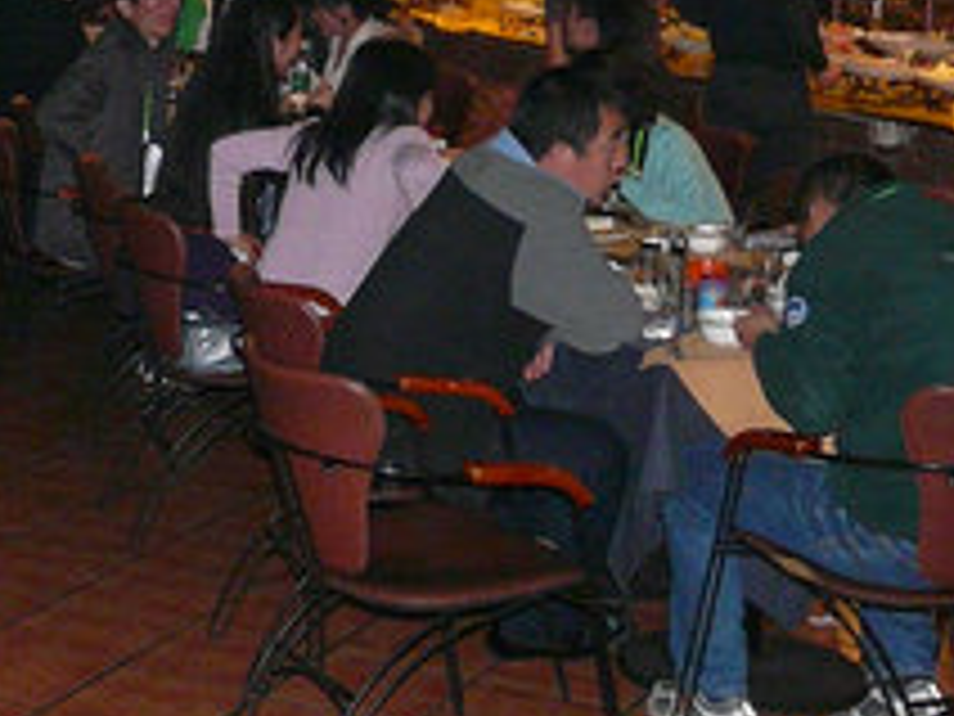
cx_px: -104
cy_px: 16
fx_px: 2398
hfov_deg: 21.3
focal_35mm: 87
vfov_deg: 16.6
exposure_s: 1/30
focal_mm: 4.6
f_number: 2.8
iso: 320
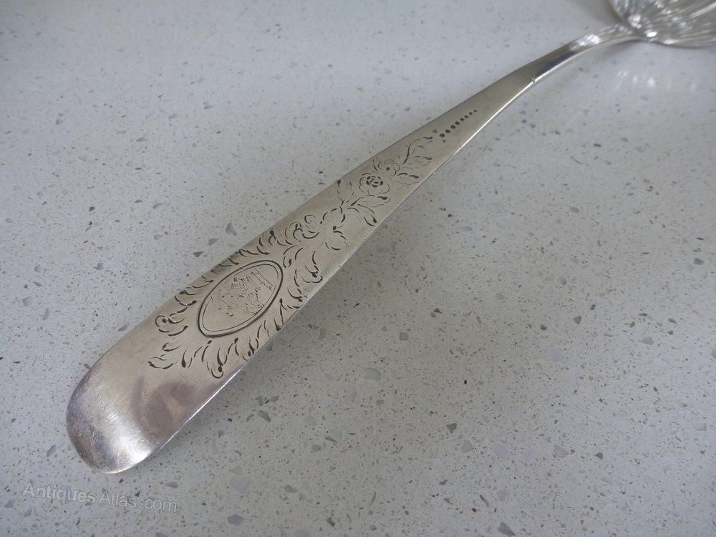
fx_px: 496
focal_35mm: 24
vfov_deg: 56.8
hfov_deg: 71.6
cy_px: 268
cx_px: 358
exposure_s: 1/30
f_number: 3.3
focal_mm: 4.3
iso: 400
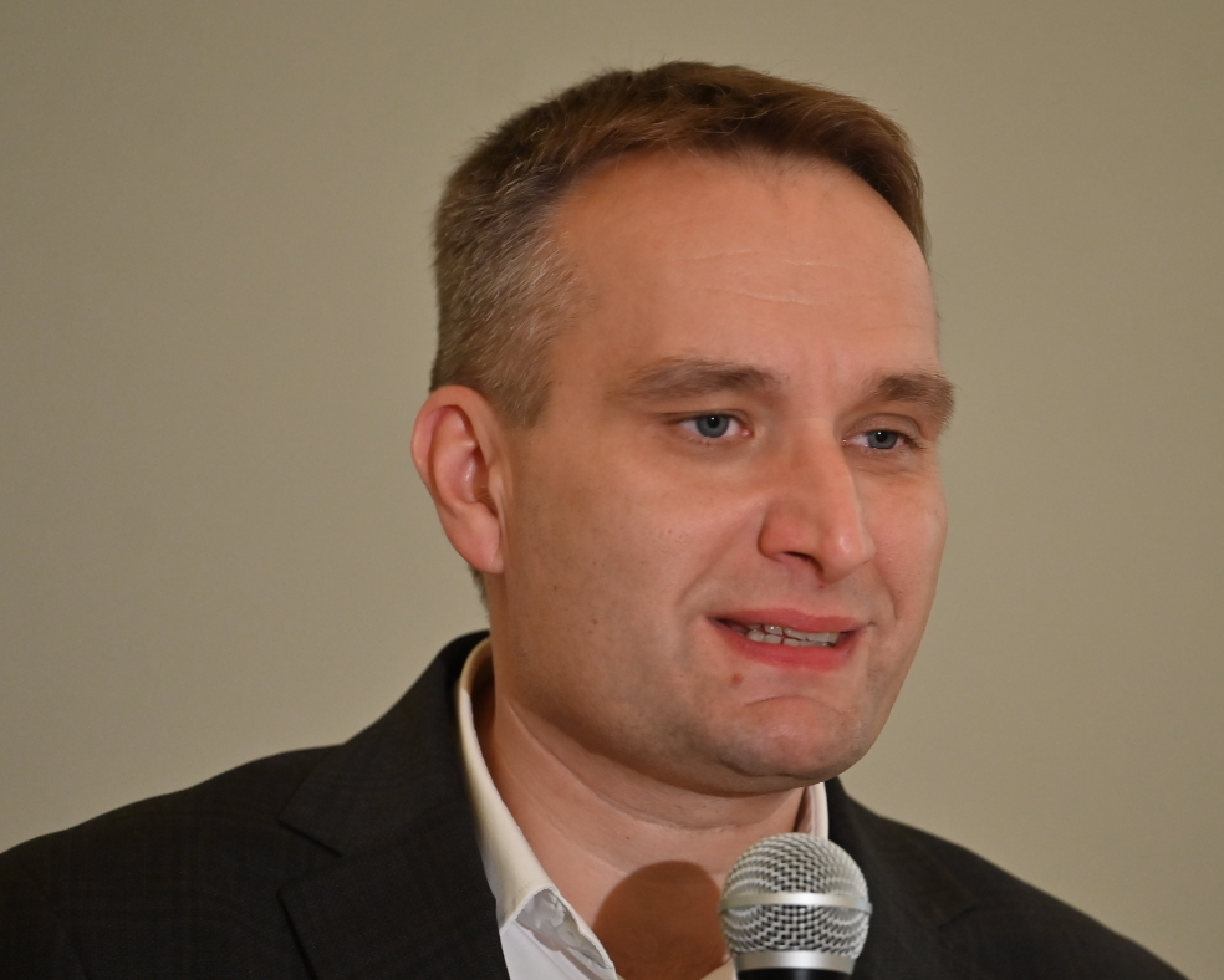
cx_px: 858
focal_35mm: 278
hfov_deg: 6.9
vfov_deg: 5.6
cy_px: 443
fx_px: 10075
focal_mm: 180
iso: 1250
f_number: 2.8
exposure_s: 1/200
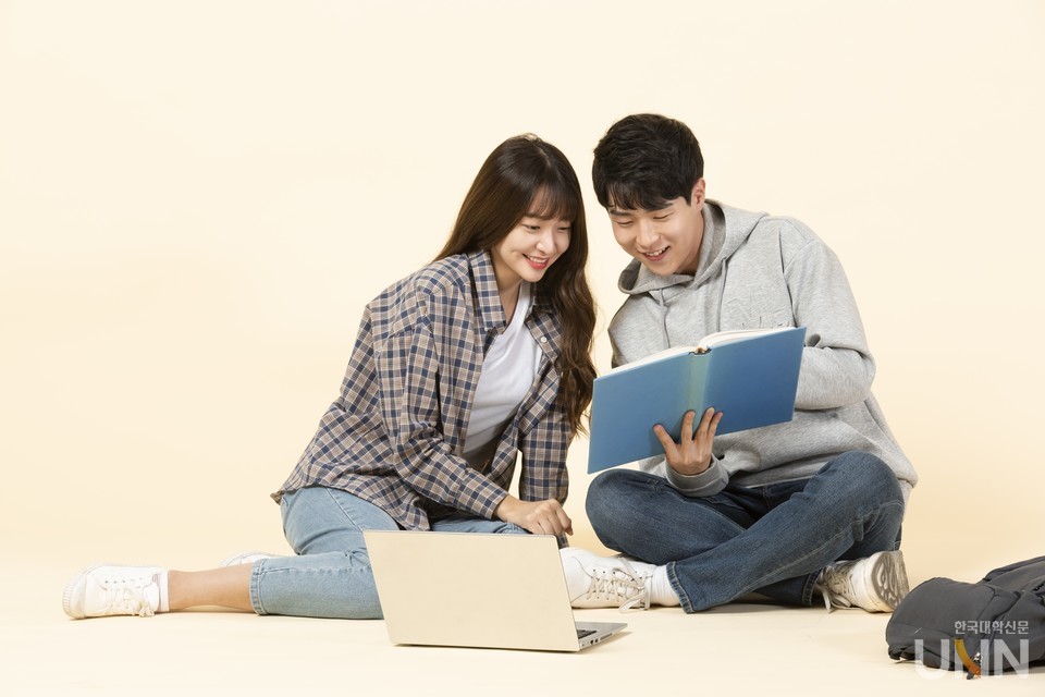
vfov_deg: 11.0
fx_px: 3628
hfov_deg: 16.4
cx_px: 522
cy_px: 348
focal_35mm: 125
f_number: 11
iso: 100
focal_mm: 125
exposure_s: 1/125
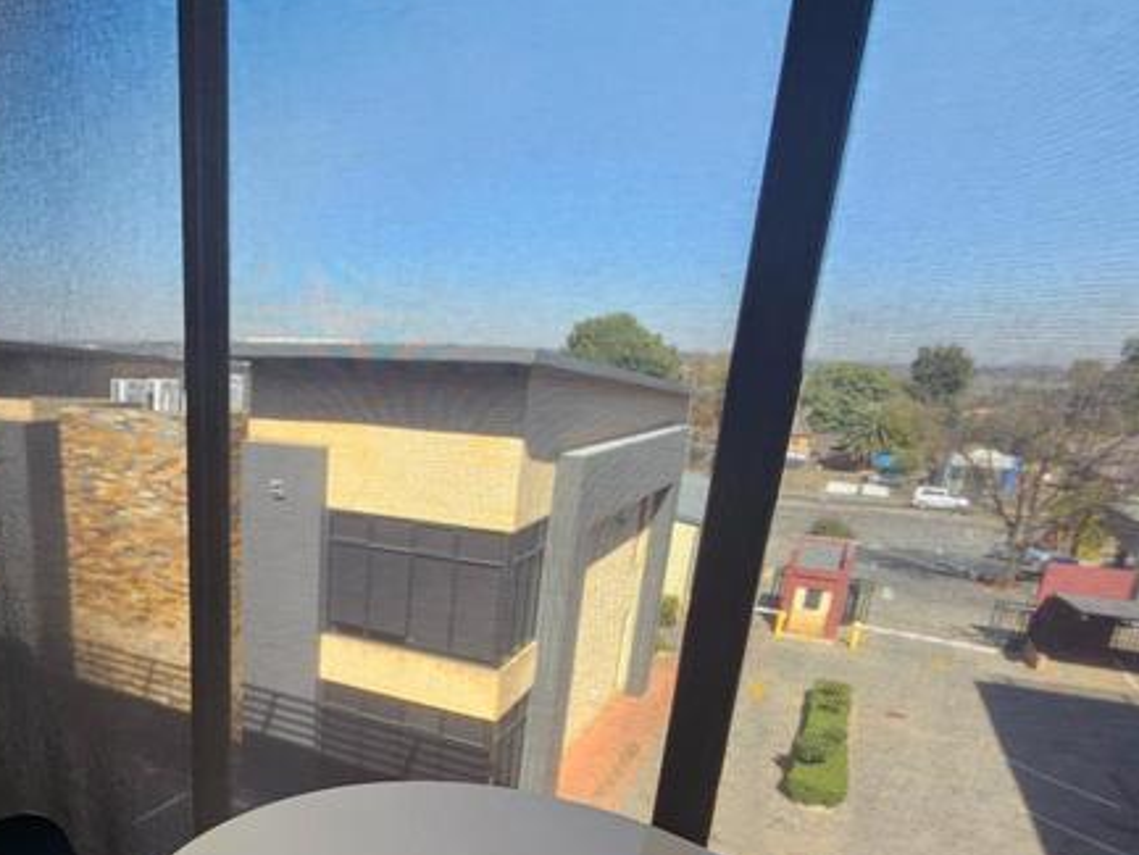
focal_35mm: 24
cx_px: 300
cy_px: 631
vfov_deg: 54.4
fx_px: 790
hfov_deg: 67.5
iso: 100
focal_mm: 2.2
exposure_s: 1/50
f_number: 2.2
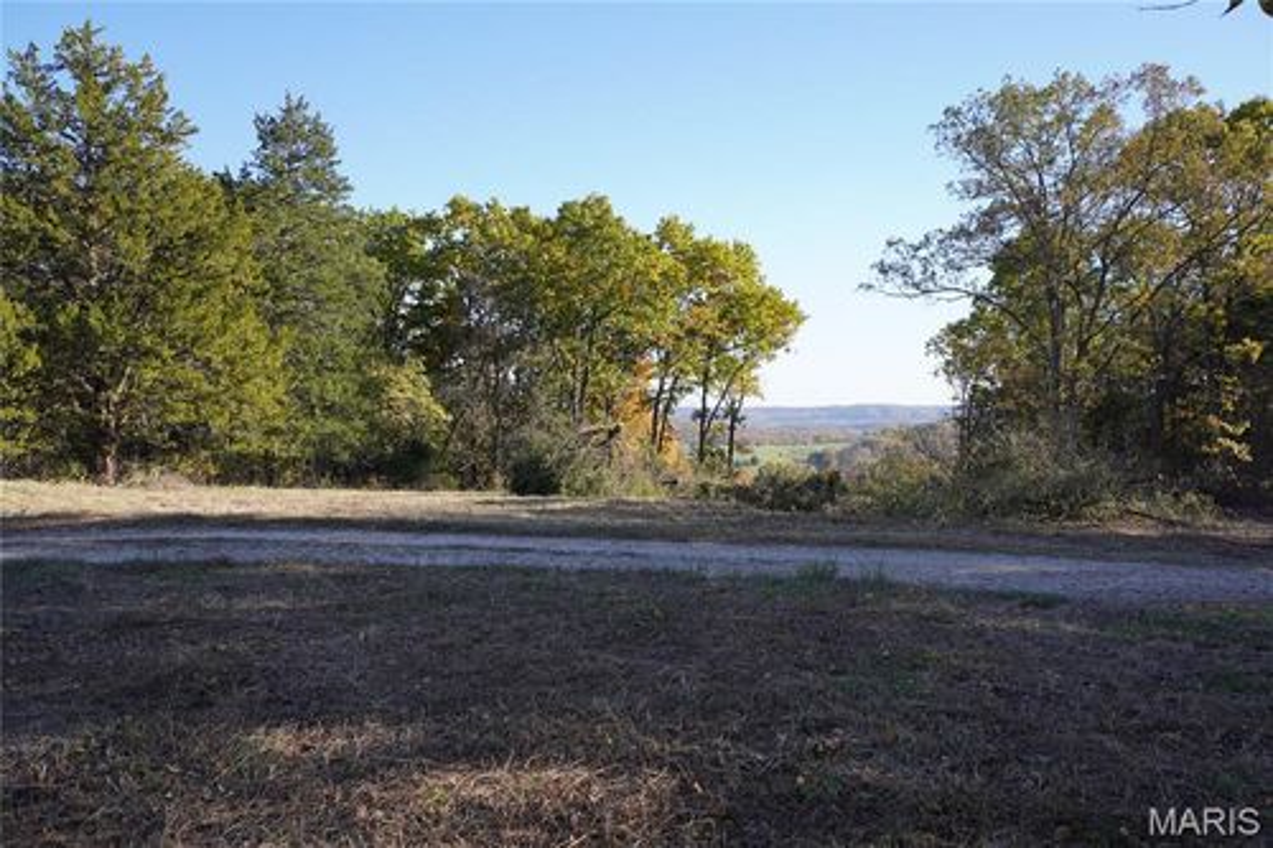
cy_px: 424
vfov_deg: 43.6
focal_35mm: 30
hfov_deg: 61.9
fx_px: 1060
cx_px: 636
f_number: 6.3
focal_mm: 20
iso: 100
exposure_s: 1/160
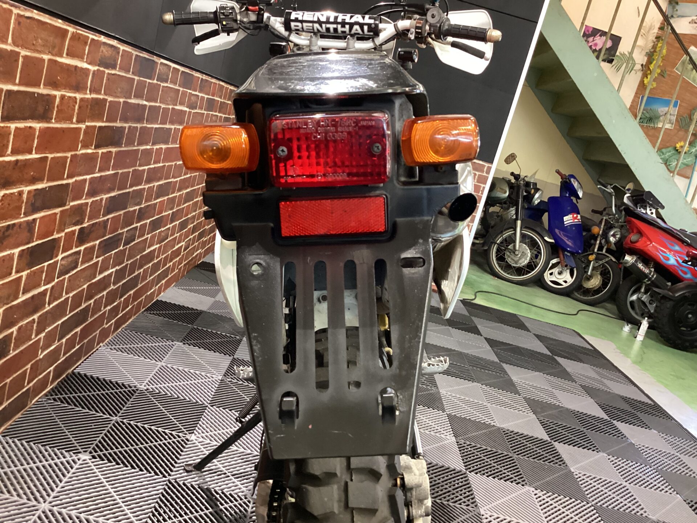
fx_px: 624
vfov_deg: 45.4
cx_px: 348
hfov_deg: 58.4
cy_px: 262
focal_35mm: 31
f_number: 2.4
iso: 320
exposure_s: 1/30
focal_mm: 3.3
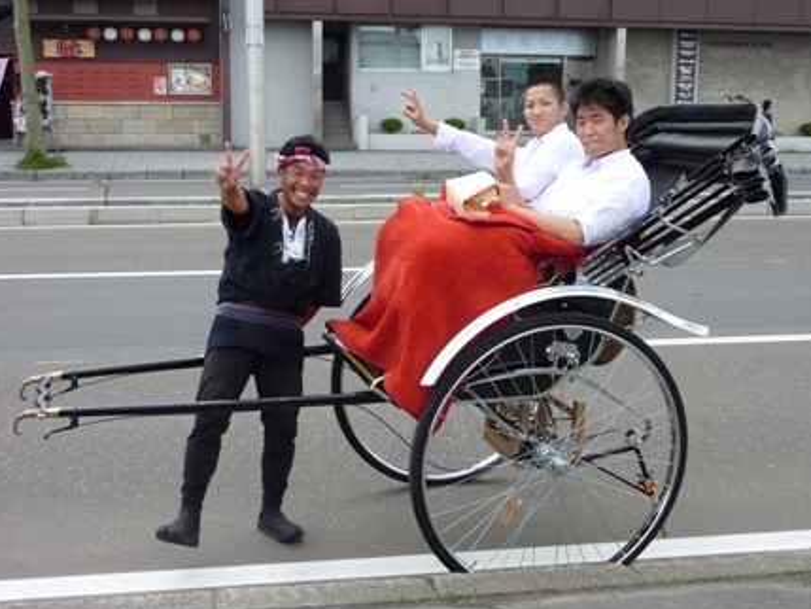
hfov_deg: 40.4
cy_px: 316
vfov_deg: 30.9
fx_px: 1101
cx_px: 416
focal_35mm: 47
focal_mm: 7.3
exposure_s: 1/200
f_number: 4
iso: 80
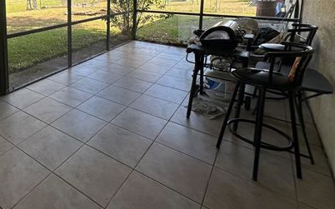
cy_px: 18
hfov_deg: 61.2
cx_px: 43
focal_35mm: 26
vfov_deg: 43.2
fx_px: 237
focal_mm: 2.22
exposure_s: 1/158
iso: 40
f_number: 2.2
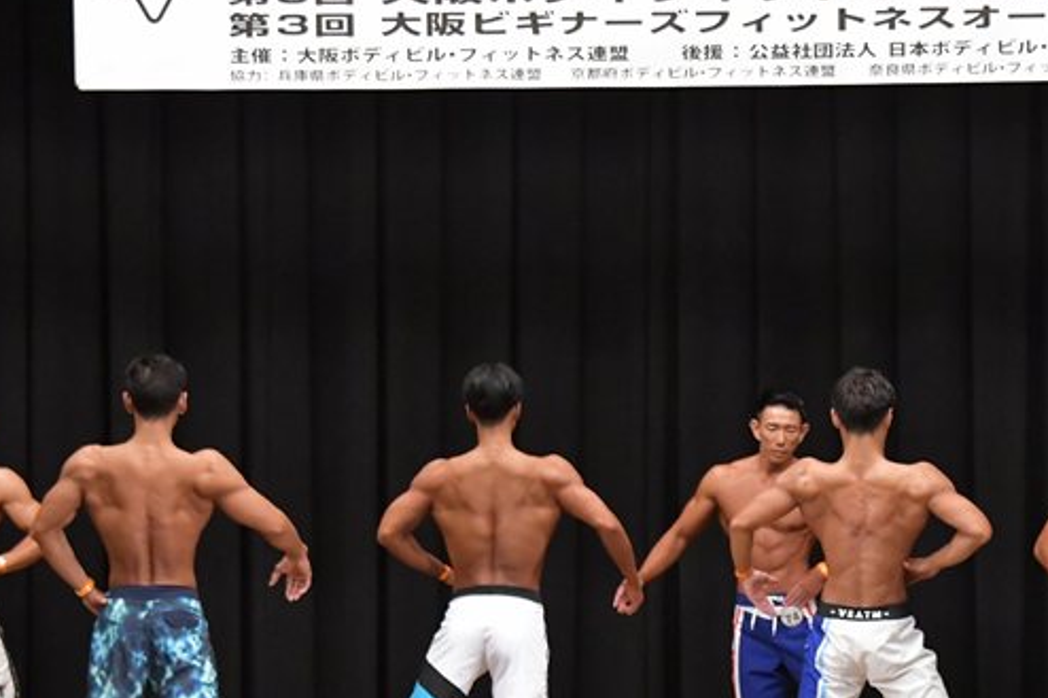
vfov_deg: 6.5
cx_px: 727
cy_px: 518
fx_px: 6169
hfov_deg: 9.7
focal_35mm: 212
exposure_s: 1/400
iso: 6400
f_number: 5.6
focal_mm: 90
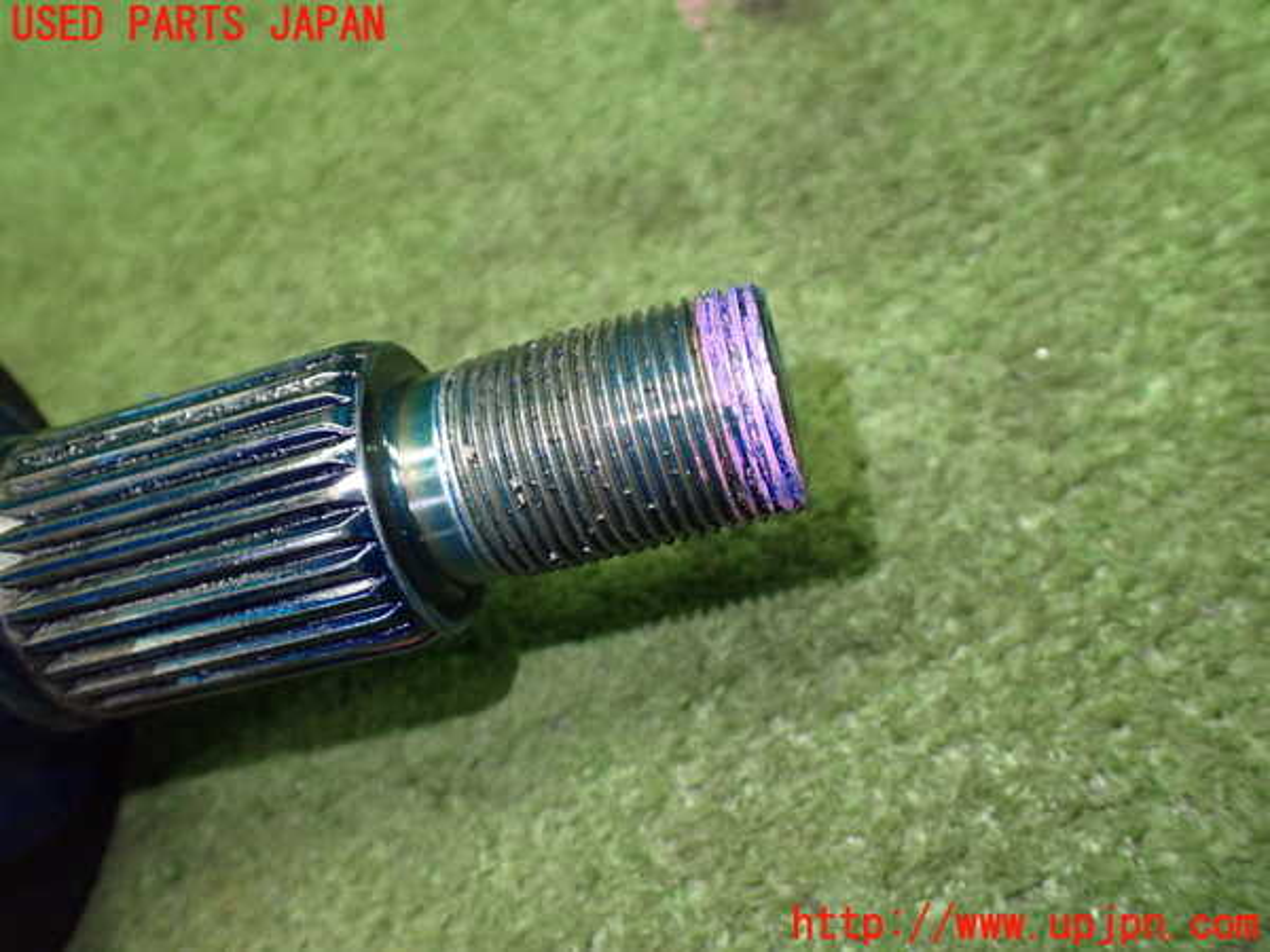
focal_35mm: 30
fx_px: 1101
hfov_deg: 60.0
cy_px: 476
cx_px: 635
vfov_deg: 46.8
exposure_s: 1/100
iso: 800
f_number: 2.3
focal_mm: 5.4
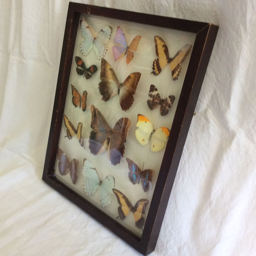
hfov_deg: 43.8
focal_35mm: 38
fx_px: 318
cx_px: 122
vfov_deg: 43.9
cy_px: 128
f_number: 2.4
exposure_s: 1/25
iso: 125
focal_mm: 3.3
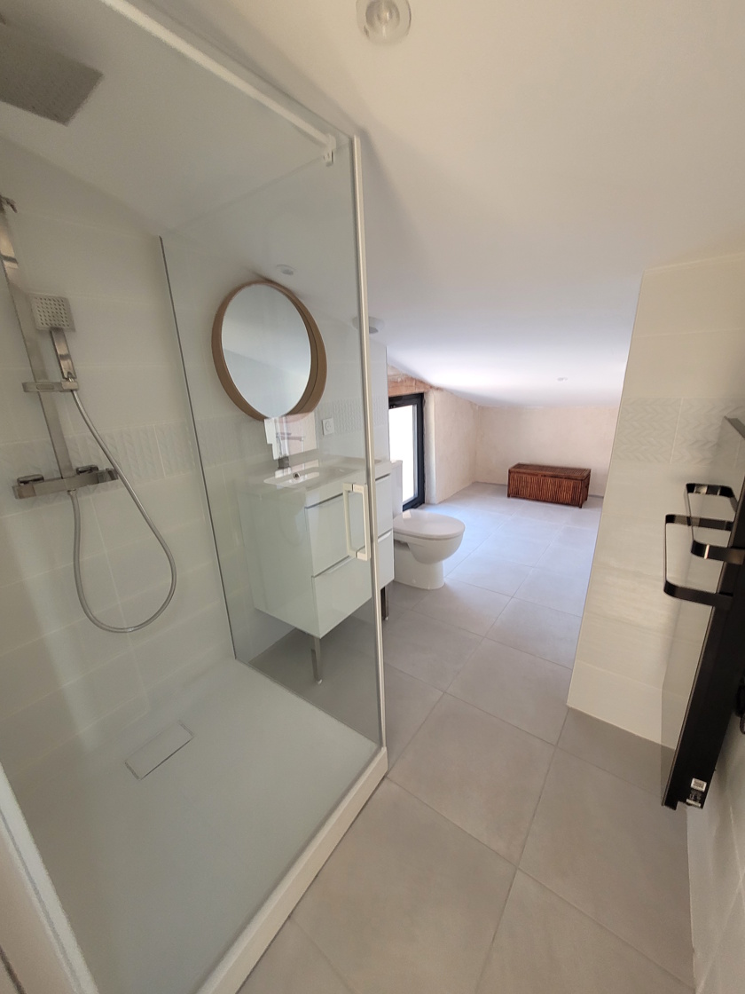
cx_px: 372
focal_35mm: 13
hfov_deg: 89.9
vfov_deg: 106.2
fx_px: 373
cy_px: 497
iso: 125
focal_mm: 1.74
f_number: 2.2
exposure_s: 1/50
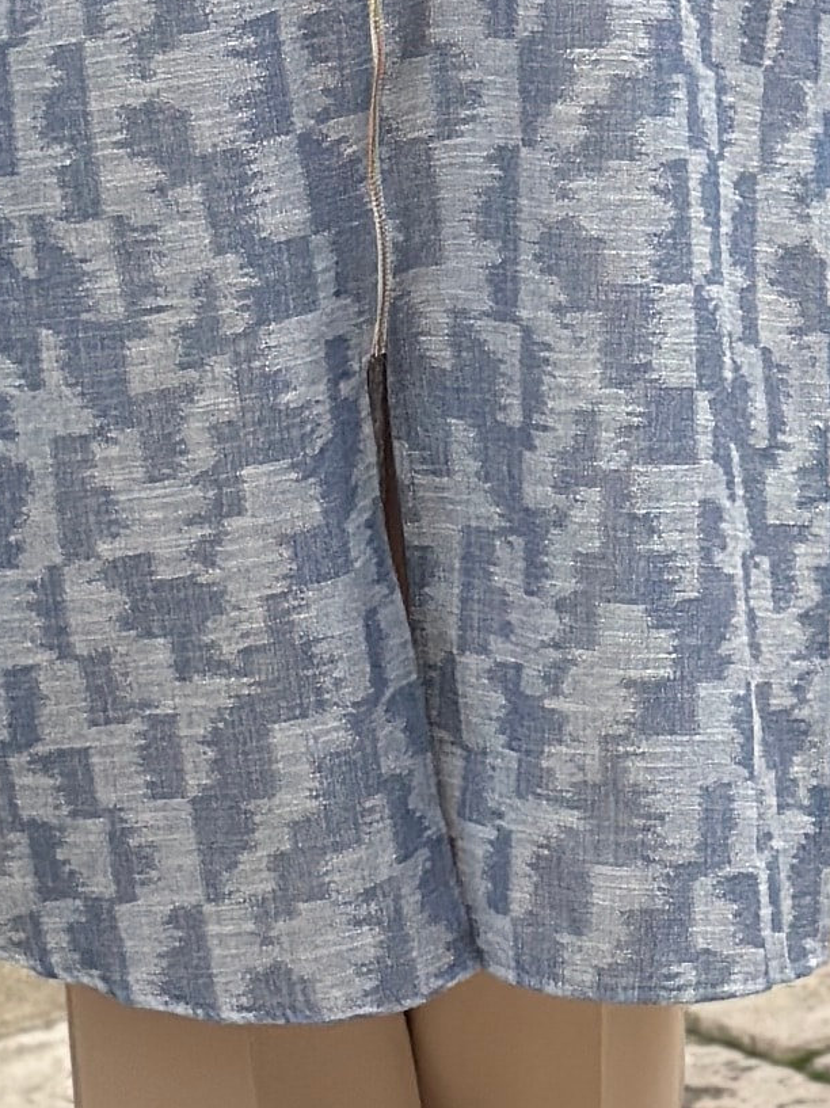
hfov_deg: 6.3
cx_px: 365
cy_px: -117
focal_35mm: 237
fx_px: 7583
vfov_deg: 8.3
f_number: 1.78
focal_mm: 6.86
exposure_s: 1/1376
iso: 80
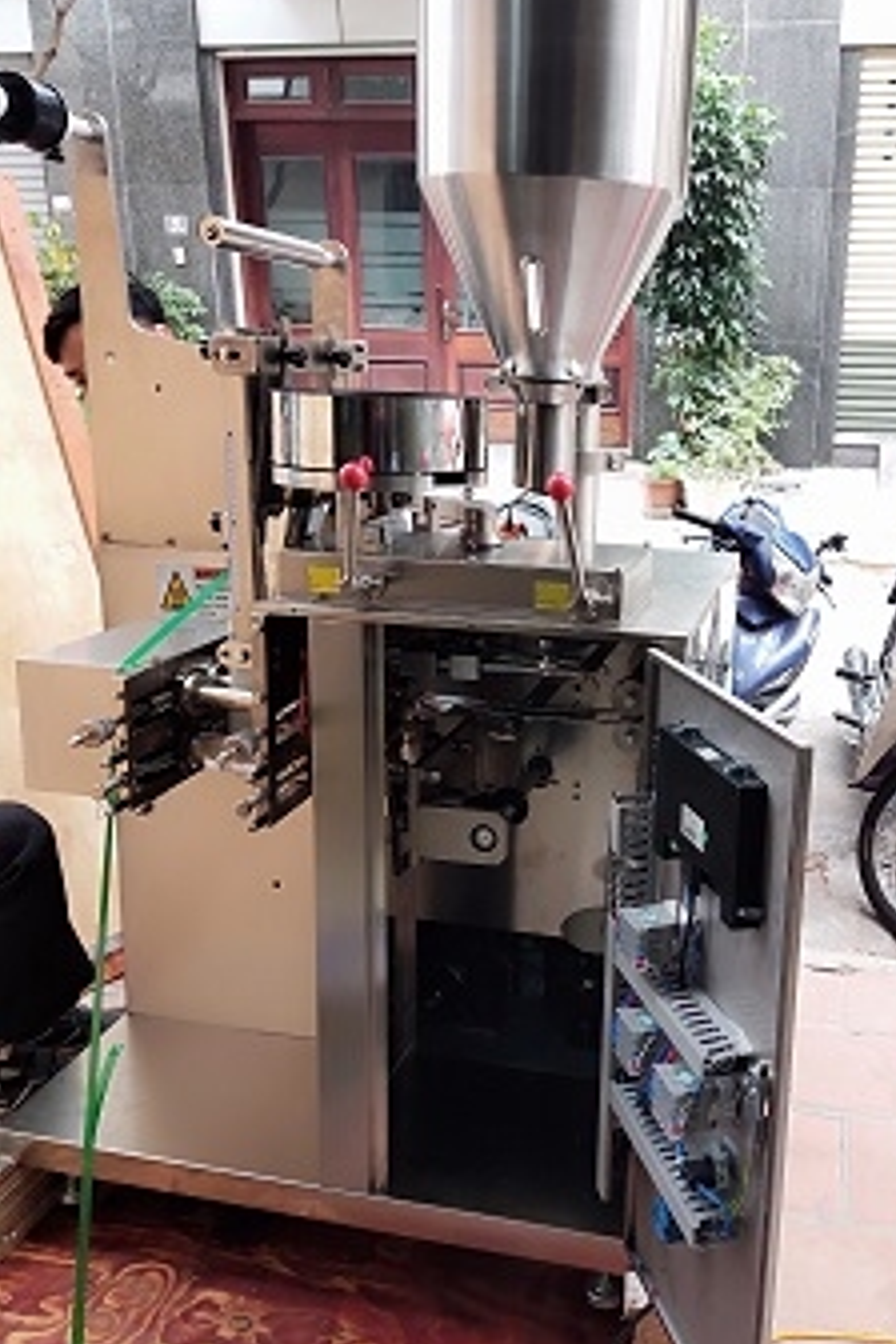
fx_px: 1157
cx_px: 596
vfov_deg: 60.3
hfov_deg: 41.8
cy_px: 644
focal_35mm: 31
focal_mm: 4.71
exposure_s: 1/100
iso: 73
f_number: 1.7
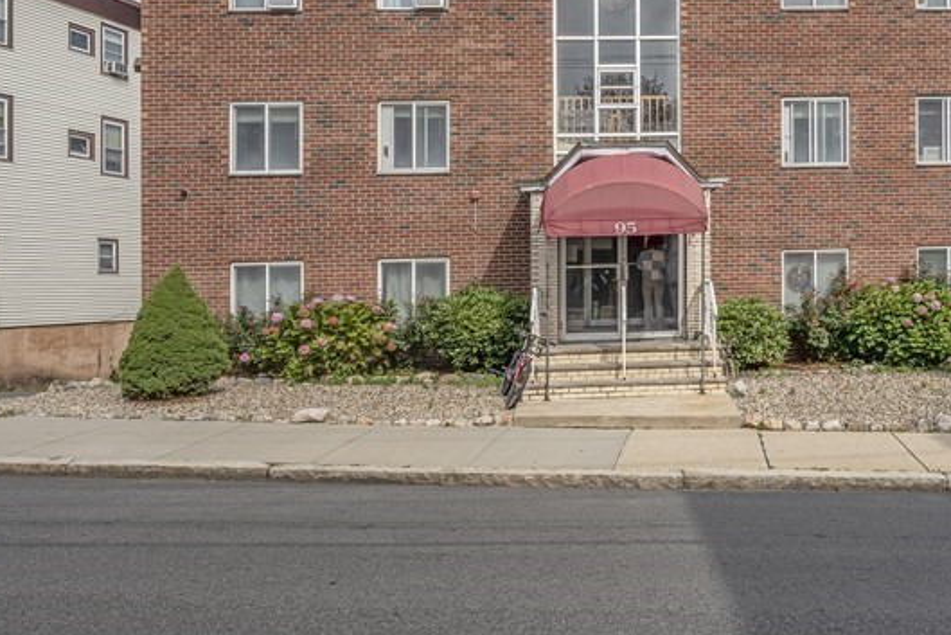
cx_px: 669
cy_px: 172
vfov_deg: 40.4
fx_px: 840
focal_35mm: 32
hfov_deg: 57.1
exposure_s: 1/6400
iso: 640
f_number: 4
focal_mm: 16.4
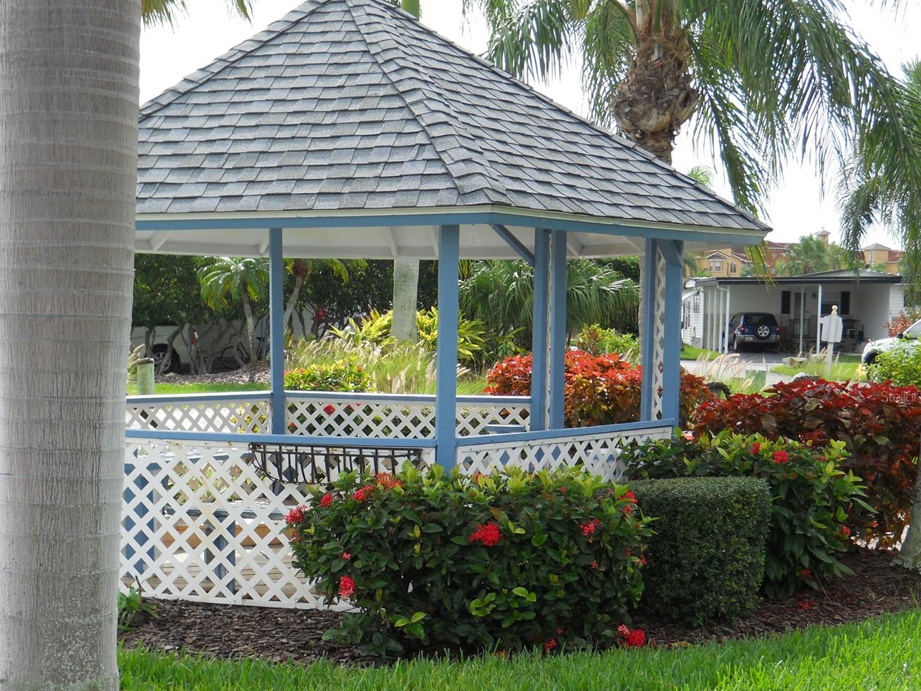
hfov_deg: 37.4
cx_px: 375
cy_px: 396
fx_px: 1357
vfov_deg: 28.5
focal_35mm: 51
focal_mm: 7.3
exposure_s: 1/500
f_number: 3.2
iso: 80
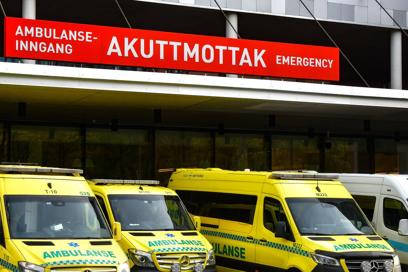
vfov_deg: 17.5
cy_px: 141
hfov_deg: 26.0
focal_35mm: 78
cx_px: 167
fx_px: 884
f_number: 9
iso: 1000
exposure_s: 1/500
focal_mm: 40
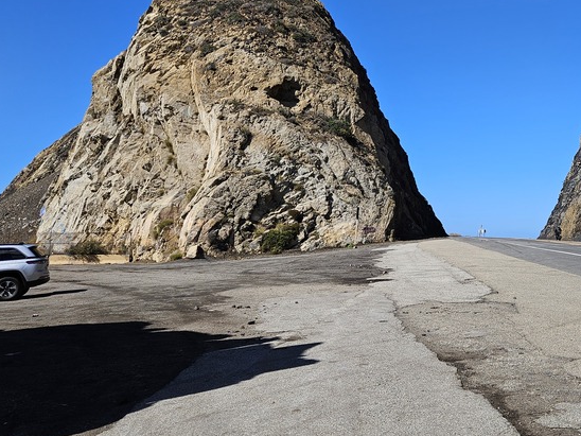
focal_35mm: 43
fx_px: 722
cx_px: 465
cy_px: 121
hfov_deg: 41.9
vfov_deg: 33.1
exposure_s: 1/2572
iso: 25
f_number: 1.8
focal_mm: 5.4
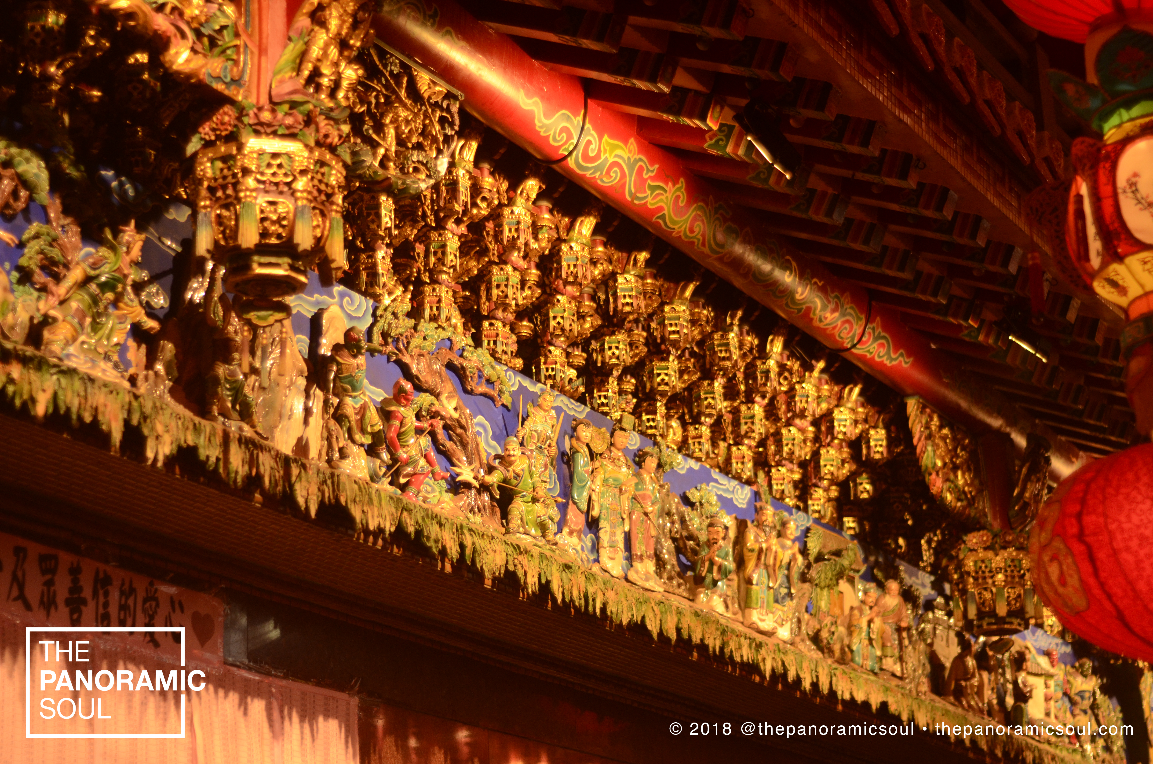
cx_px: 576
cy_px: 382
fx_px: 2397
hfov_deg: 27.0
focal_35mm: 75
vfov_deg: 18.1
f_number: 1.8
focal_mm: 50
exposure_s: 1/400
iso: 800
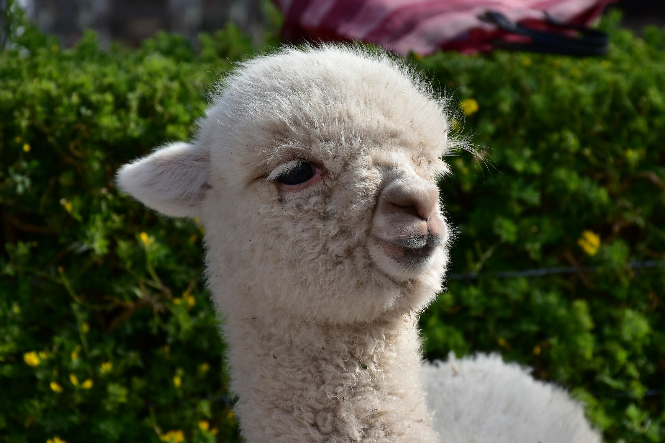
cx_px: 332
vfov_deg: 8.7
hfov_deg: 13.0
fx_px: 2909
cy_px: 222
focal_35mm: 158
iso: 160
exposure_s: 1/400
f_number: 9
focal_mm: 105
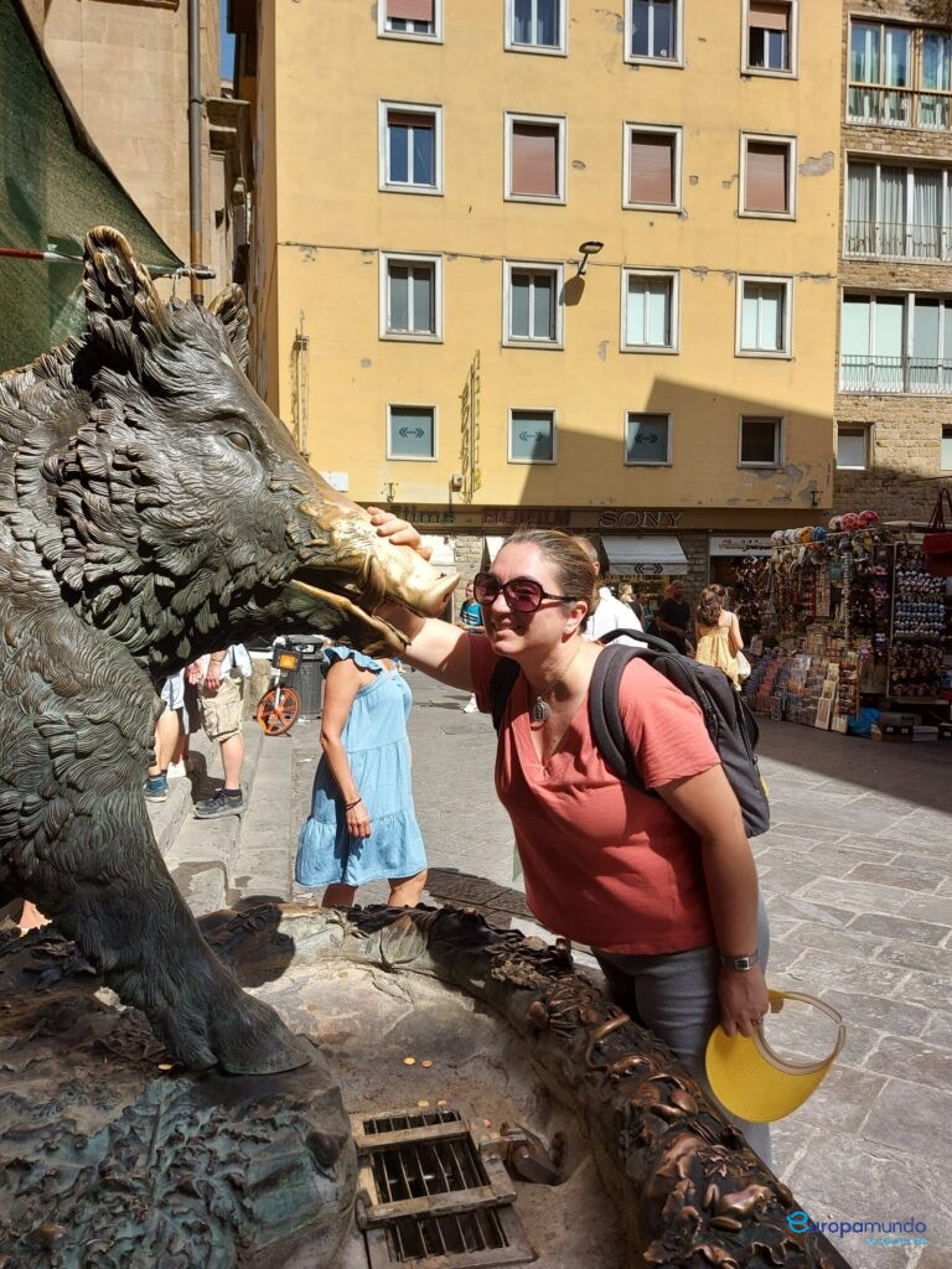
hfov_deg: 56.8
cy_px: 634
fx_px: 880
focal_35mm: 24
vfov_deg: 71.6
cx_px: 476
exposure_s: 1/848
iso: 32
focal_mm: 5.23
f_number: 1.8
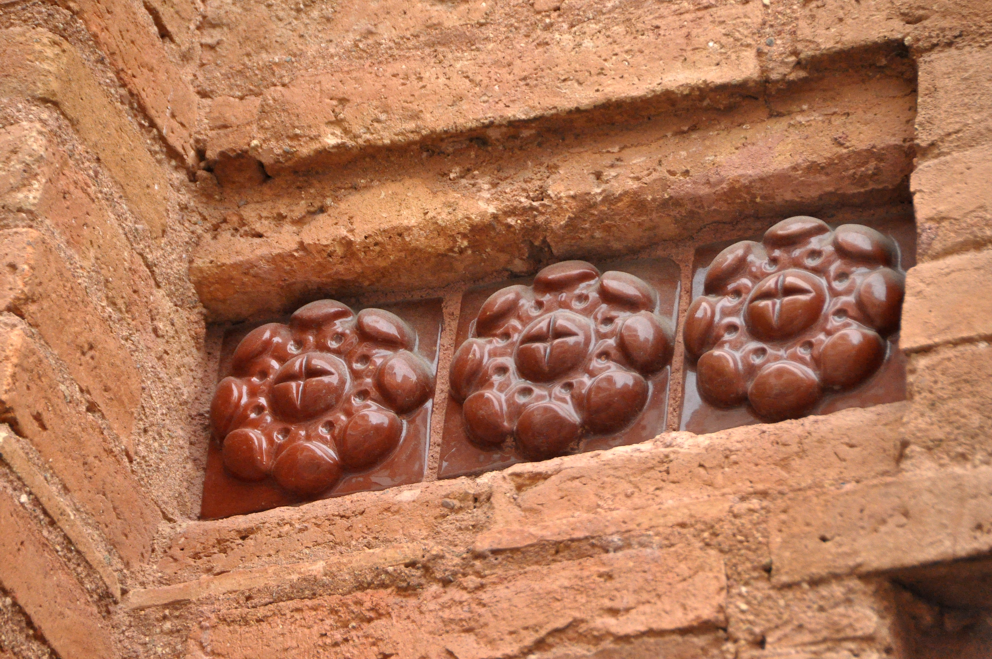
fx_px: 8257
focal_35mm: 300
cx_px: 496
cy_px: 330
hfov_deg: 6.9
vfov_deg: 4.6
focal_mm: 200
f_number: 5.6
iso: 1600
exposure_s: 1/400
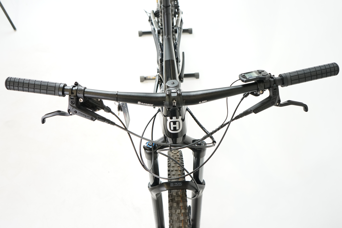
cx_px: 171
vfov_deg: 45.0
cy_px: 114
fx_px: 275
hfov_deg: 63.7
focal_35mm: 29
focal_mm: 29
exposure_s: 1/200
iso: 2500
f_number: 5.6
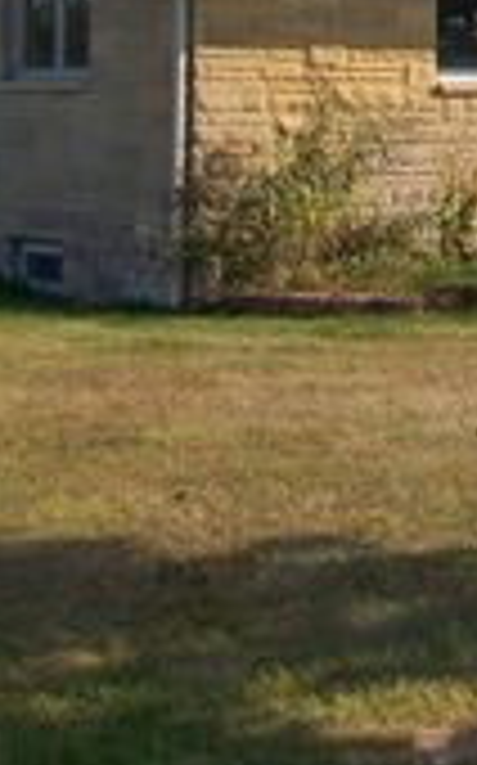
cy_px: -11
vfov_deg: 19.6
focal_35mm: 103
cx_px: 756
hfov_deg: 12.0
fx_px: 2146
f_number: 2.8
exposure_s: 1/800
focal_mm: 5.85
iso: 80
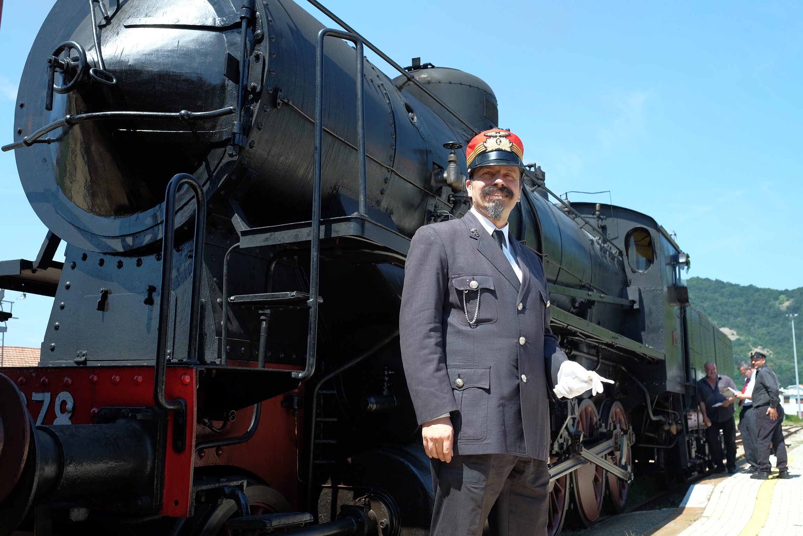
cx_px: 402
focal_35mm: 35
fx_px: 781
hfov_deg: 54.4
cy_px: 268
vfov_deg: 37.9
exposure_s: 1/500
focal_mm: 23
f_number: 4.5
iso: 200
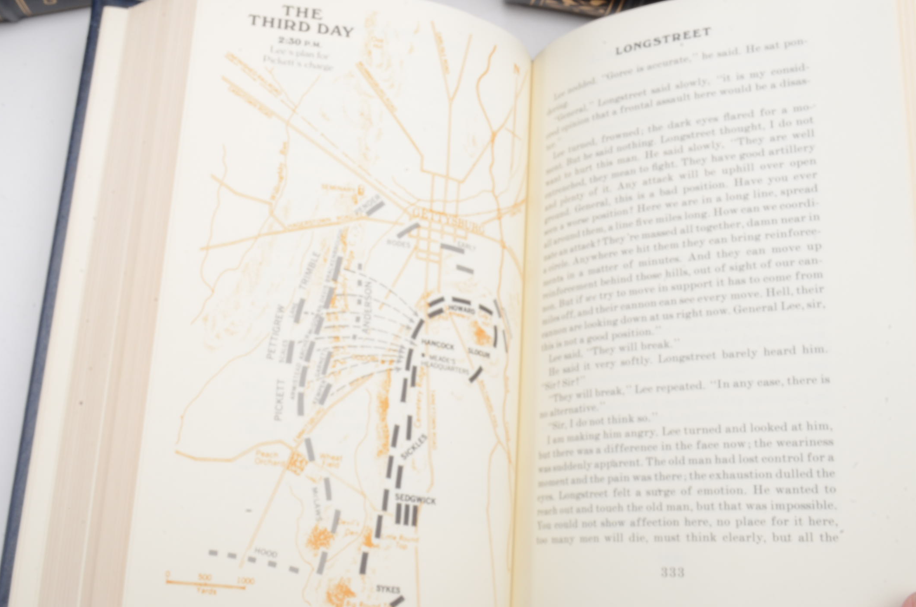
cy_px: 288
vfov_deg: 27.4
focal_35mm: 49
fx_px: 1244
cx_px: 391
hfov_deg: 40.3
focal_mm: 28
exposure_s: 1/160
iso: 200
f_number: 22
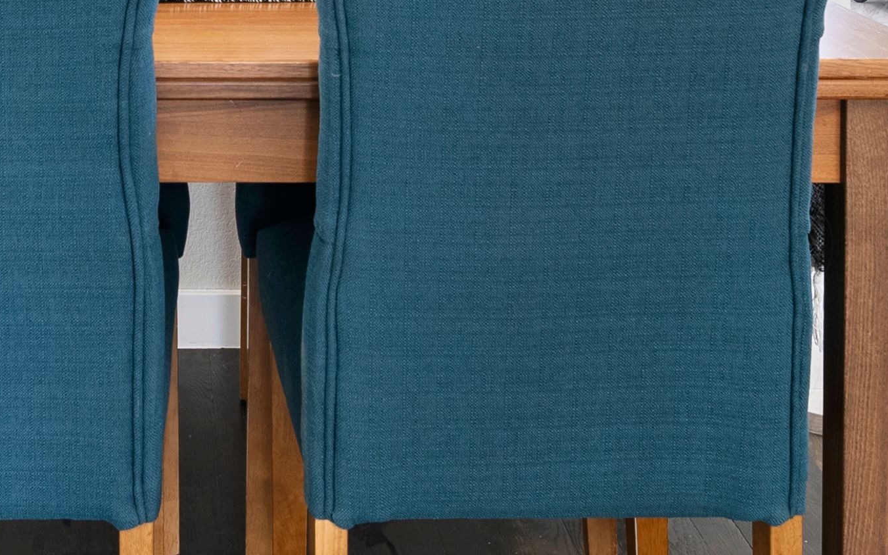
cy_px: -281
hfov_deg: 31.4
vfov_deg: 18.1
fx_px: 1549
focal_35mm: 64
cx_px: 218
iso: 500
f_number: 8
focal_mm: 20
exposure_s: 1/8
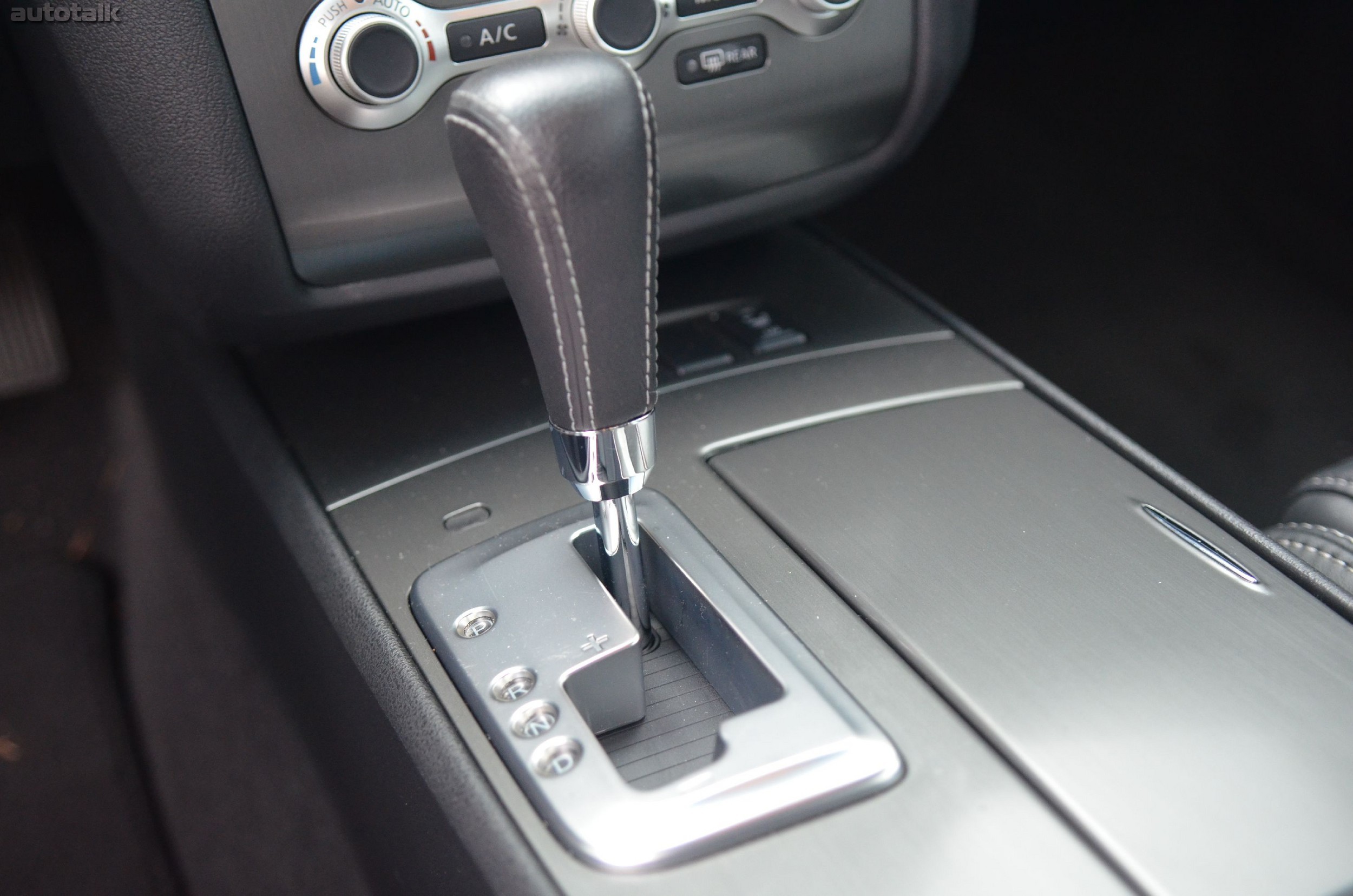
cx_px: 676
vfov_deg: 31.8
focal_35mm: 42
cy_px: 448
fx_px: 1575
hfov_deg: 46.5
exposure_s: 1/125
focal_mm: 28
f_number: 2.8
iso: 1600
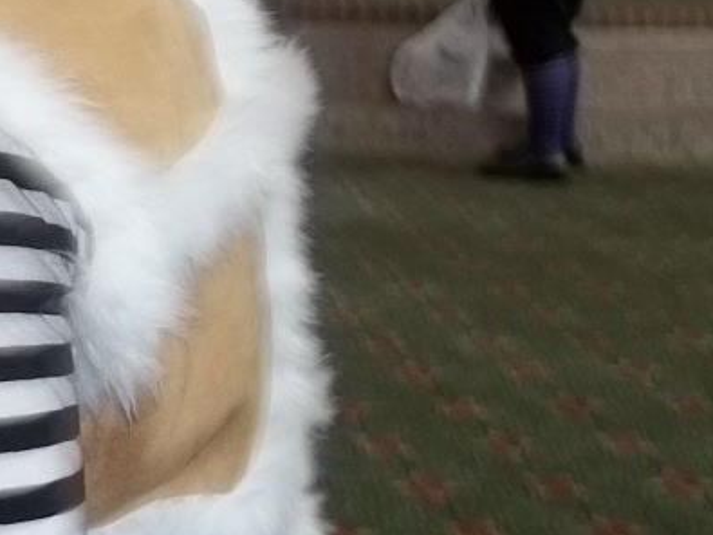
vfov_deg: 13.5
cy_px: -96
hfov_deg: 17.2
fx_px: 2203
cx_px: -235
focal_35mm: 107
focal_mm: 5.9
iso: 64
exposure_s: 1/30
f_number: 3.3
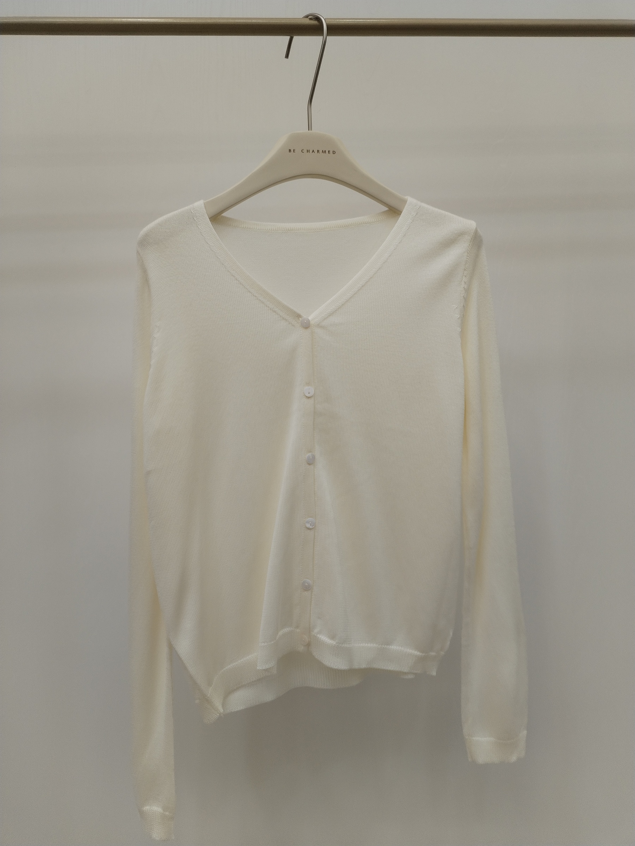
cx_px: 318
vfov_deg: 61.7
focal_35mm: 29
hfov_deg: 48.2
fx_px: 709
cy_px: 423
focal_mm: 4.75
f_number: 1.8
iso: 130
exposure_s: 1/120
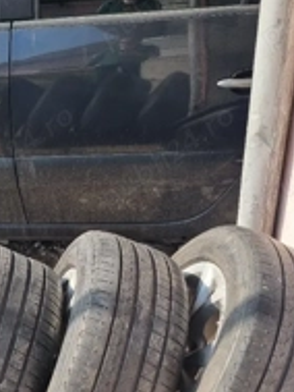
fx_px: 622
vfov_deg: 33.3
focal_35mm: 55
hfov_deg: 26.0
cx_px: 48
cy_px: 344
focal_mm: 5.4
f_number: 1.8
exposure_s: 1/1429
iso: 50
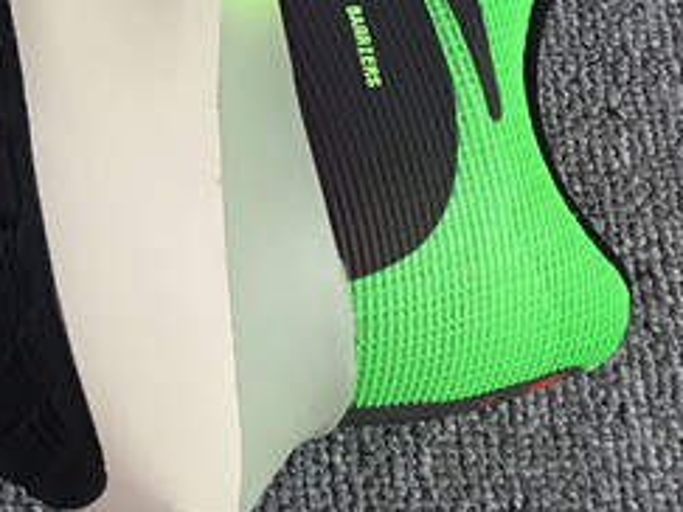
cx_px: -177
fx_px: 2268
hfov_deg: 16.3
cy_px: -288
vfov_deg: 12.2
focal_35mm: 115
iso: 25
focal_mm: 3.3
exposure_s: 1/313
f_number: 2.4
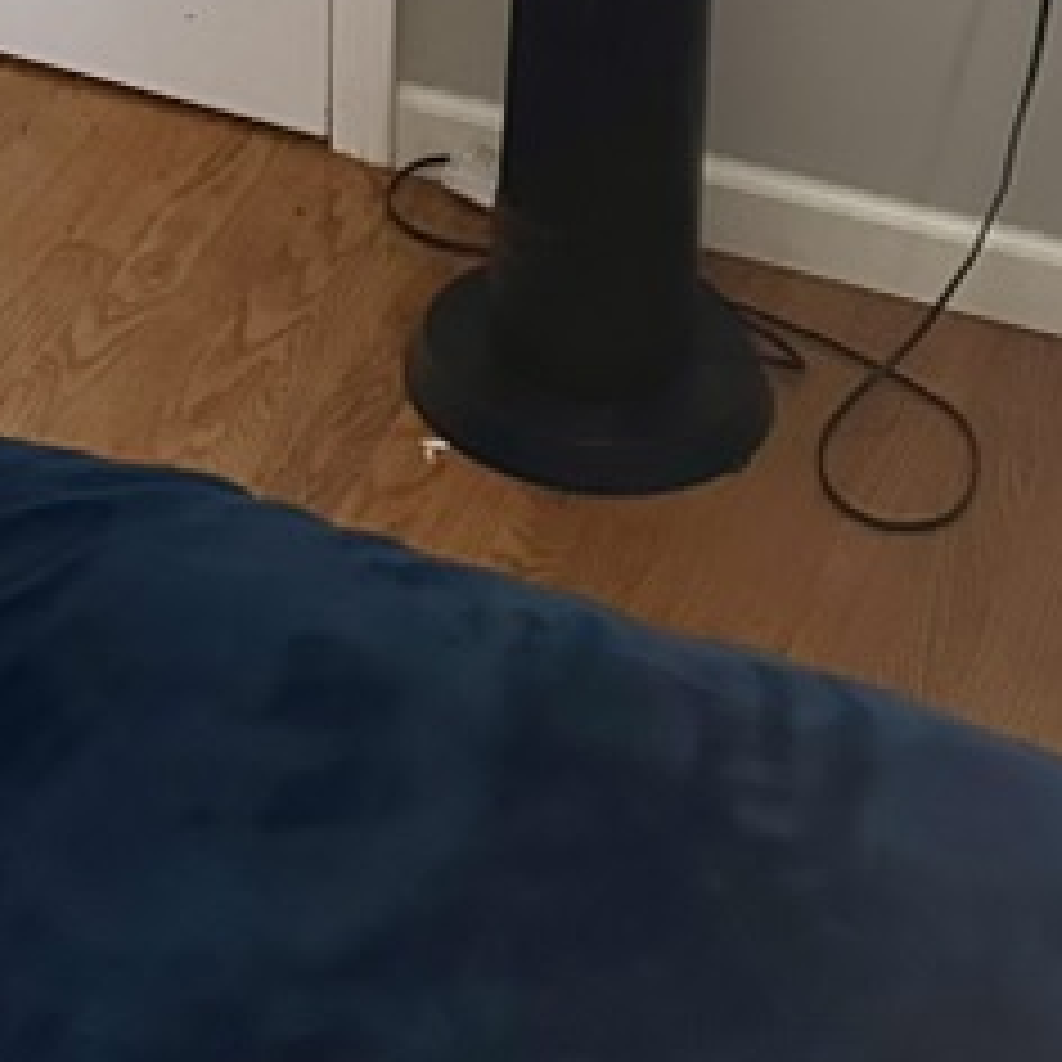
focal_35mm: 92
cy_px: -788
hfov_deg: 18.4
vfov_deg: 16.2
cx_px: 0
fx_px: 3193
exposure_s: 1/60
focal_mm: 6.86
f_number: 1.78
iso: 500
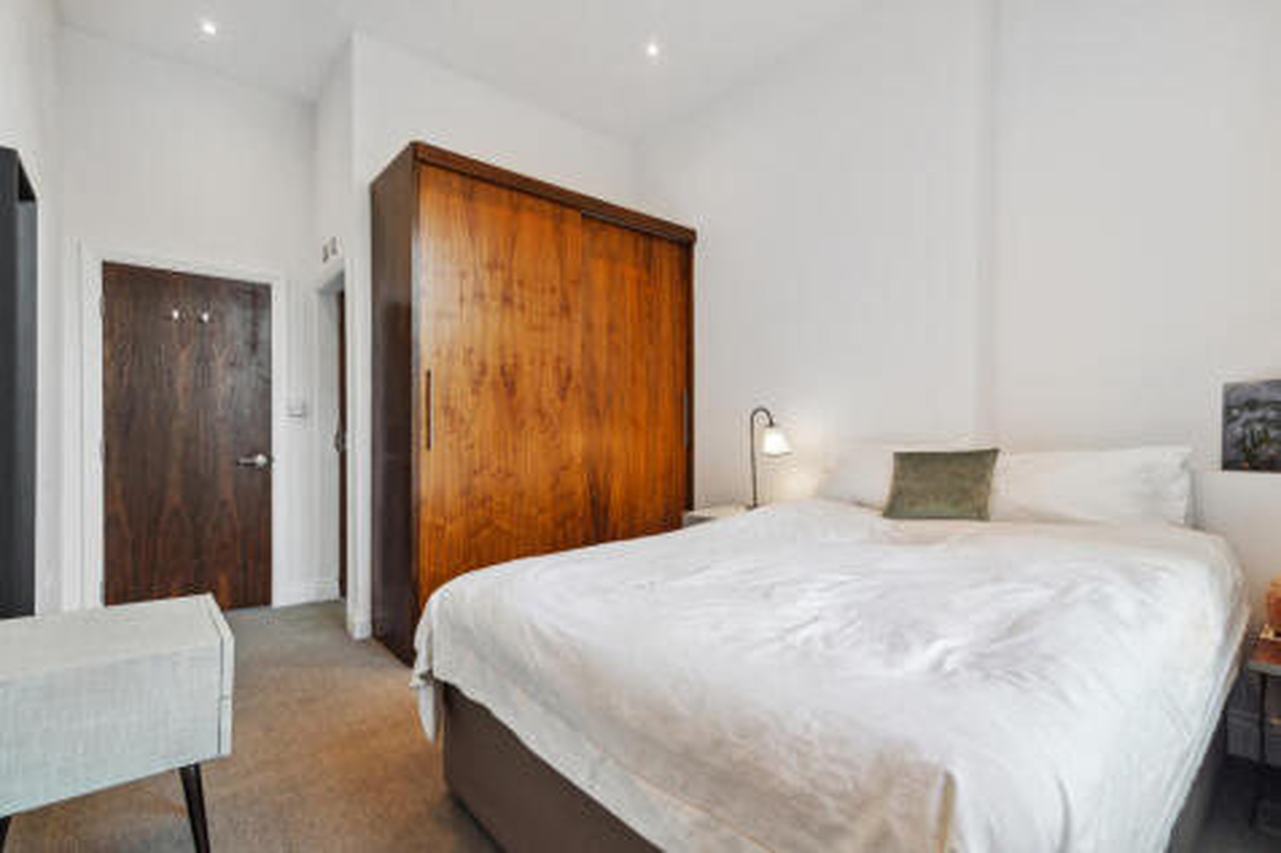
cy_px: 426
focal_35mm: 16
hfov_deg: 96.8
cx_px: 640
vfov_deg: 73.7
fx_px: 569
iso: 200
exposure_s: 1/30
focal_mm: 16
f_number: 11
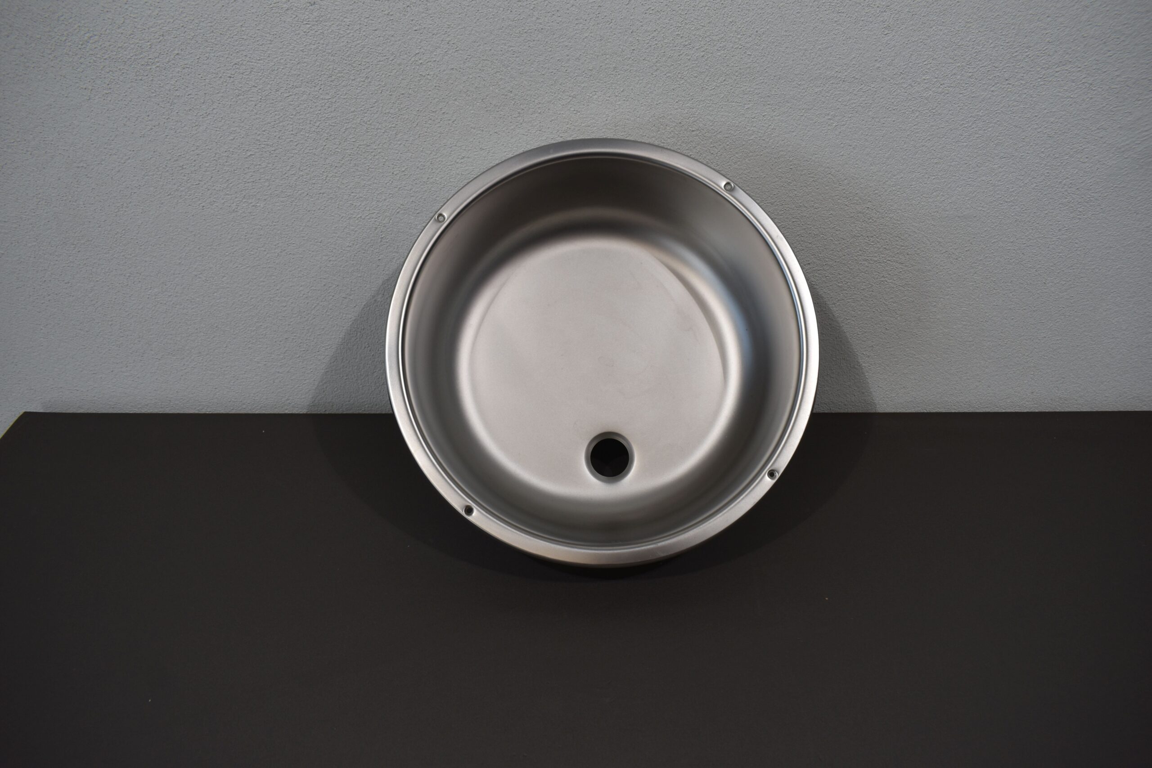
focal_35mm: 27
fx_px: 864
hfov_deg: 67.4
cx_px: 576
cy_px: 384
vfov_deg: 47.9
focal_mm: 18
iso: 250
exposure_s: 1/125
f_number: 5.6
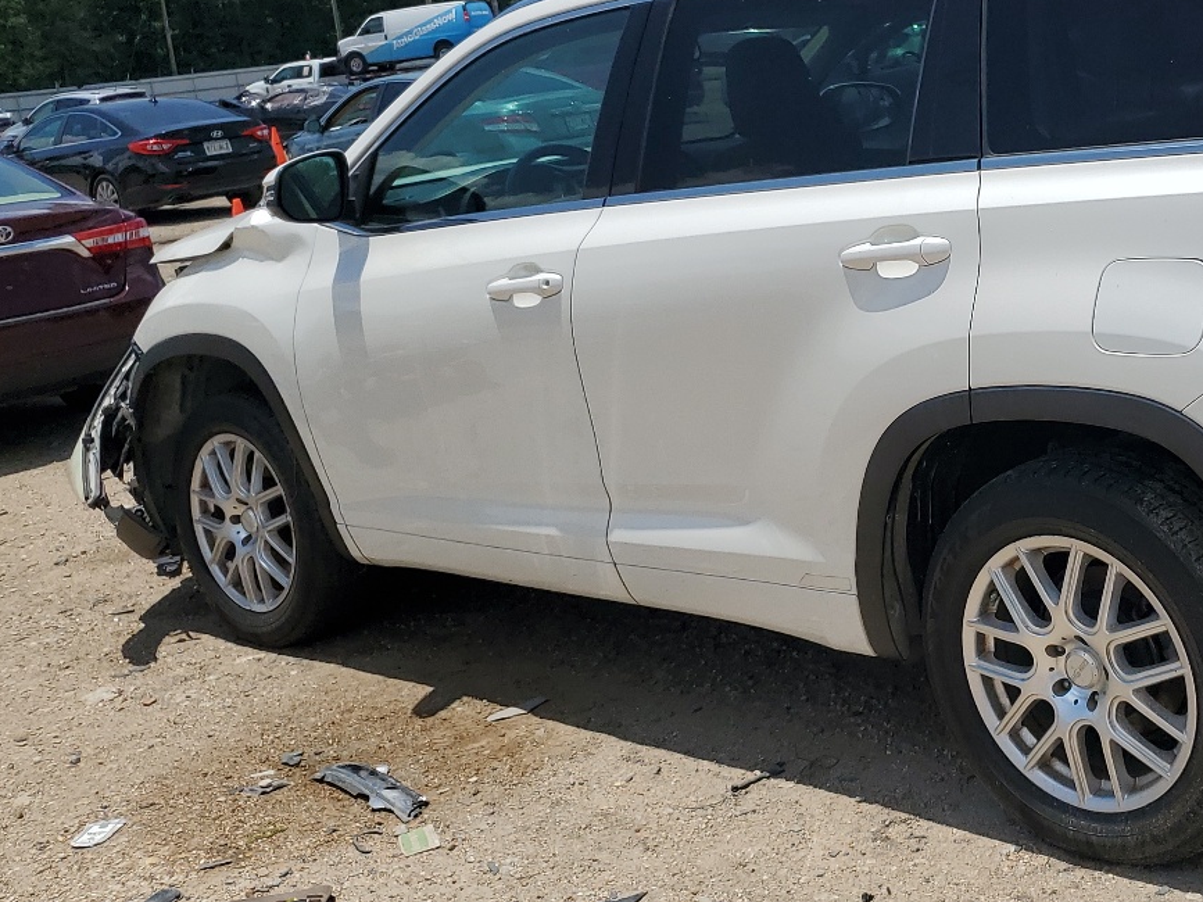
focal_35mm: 48
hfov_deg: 38.0
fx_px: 1668
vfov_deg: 30.2
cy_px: 357
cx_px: 991
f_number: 1.5
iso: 50
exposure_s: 1/10000
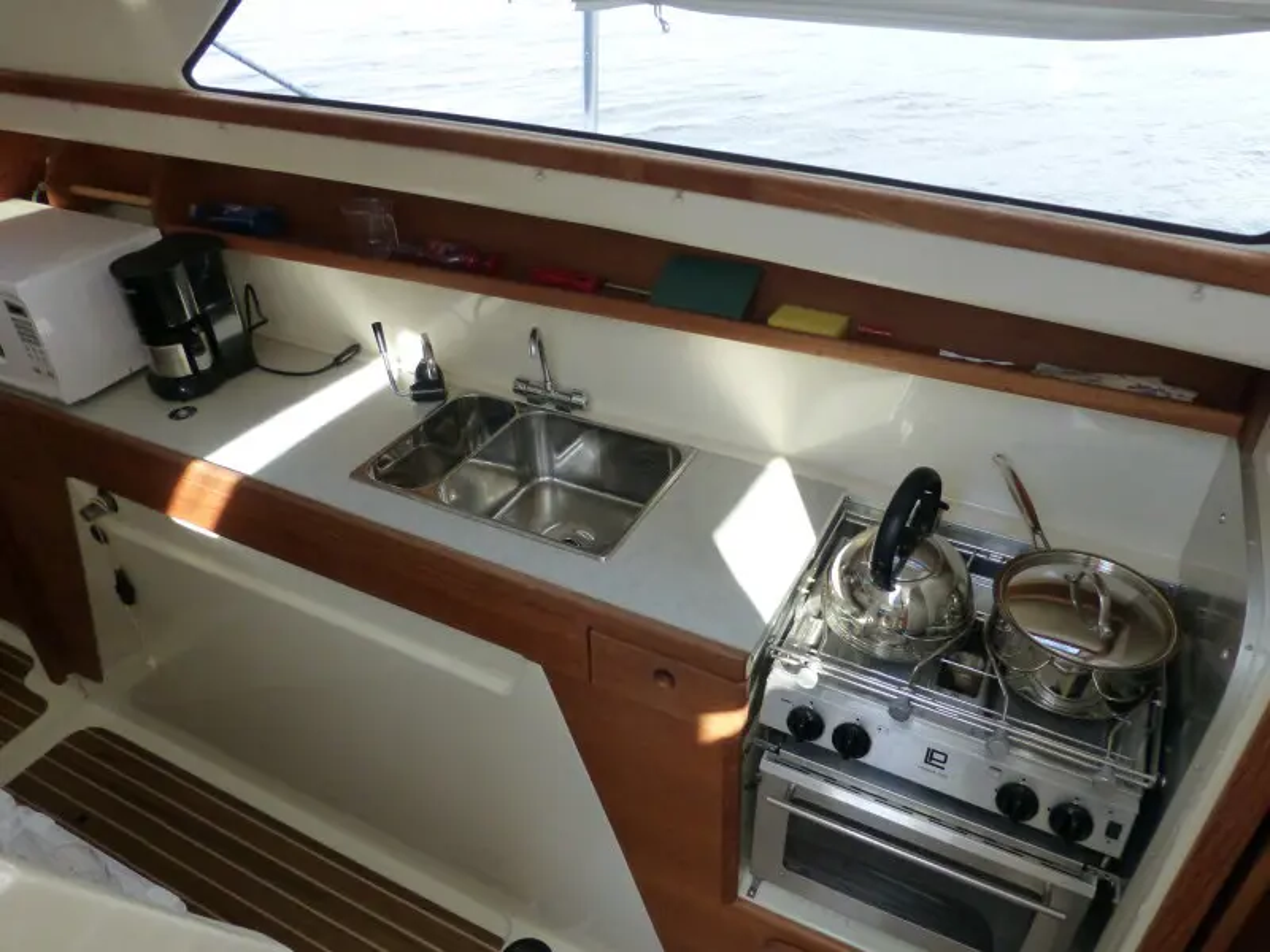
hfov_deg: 71.6
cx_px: 635
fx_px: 881
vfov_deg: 56.8
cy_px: 476
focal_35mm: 24
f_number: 3.3
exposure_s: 1/250
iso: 500
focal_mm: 4.3
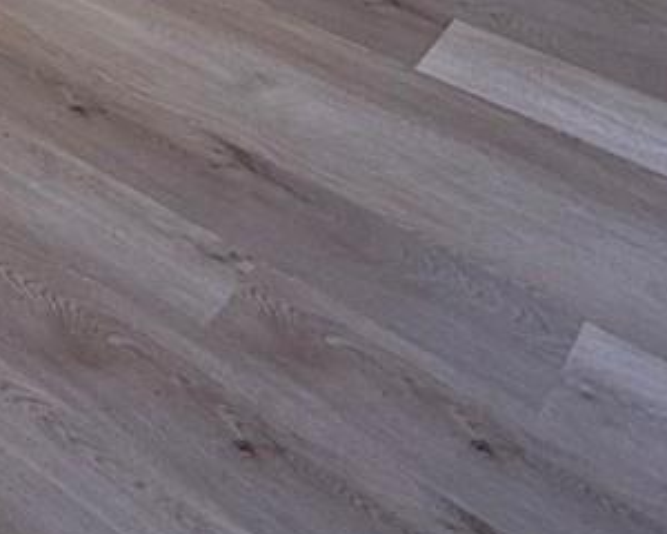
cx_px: -151
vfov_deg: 14.3
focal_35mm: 73
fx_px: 1441
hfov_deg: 23.6
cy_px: -734
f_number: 2.2
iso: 100
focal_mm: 2.22
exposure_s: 1/99
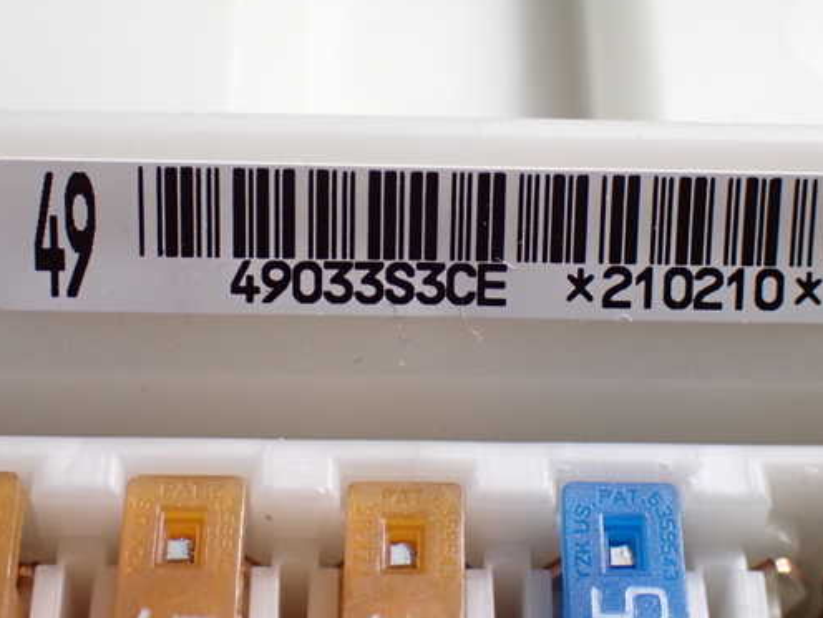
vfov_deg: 19.6
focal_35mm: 75
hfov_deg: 26.0
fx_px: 1783
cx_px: 466
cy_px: 287
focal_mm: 11.09
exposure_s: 1/100
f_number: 3.6
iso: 800
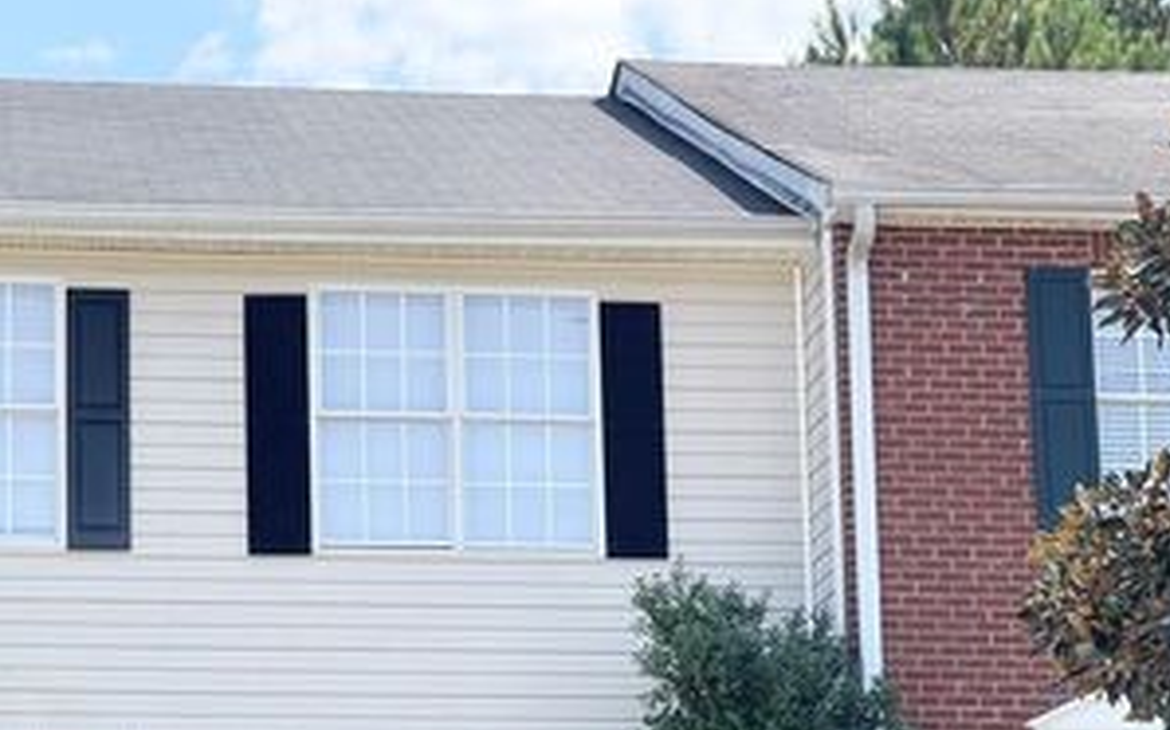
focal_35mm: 114
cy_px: 642
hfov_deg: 18.2
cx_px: 314
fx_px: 3634
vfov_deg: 11.4
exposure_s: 1/690
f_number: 2.2
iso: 20
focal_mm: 7.5
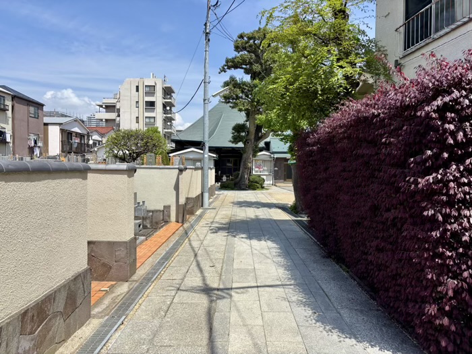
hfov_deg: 67.3
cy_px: 177
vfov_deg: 53.1
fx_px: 355
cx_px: 236
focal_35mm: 26
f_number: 1.6
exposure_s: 1/3650
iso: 50
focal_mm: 5.96
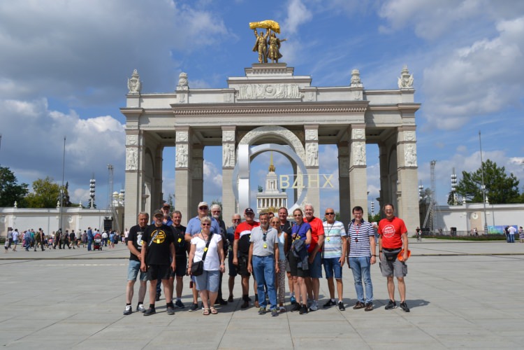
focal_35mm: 33
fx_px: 480
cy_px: 175
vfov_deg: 40.0
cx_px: 262
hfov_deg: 57.2
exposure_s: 1/400
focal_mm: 22
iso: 100
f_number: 10
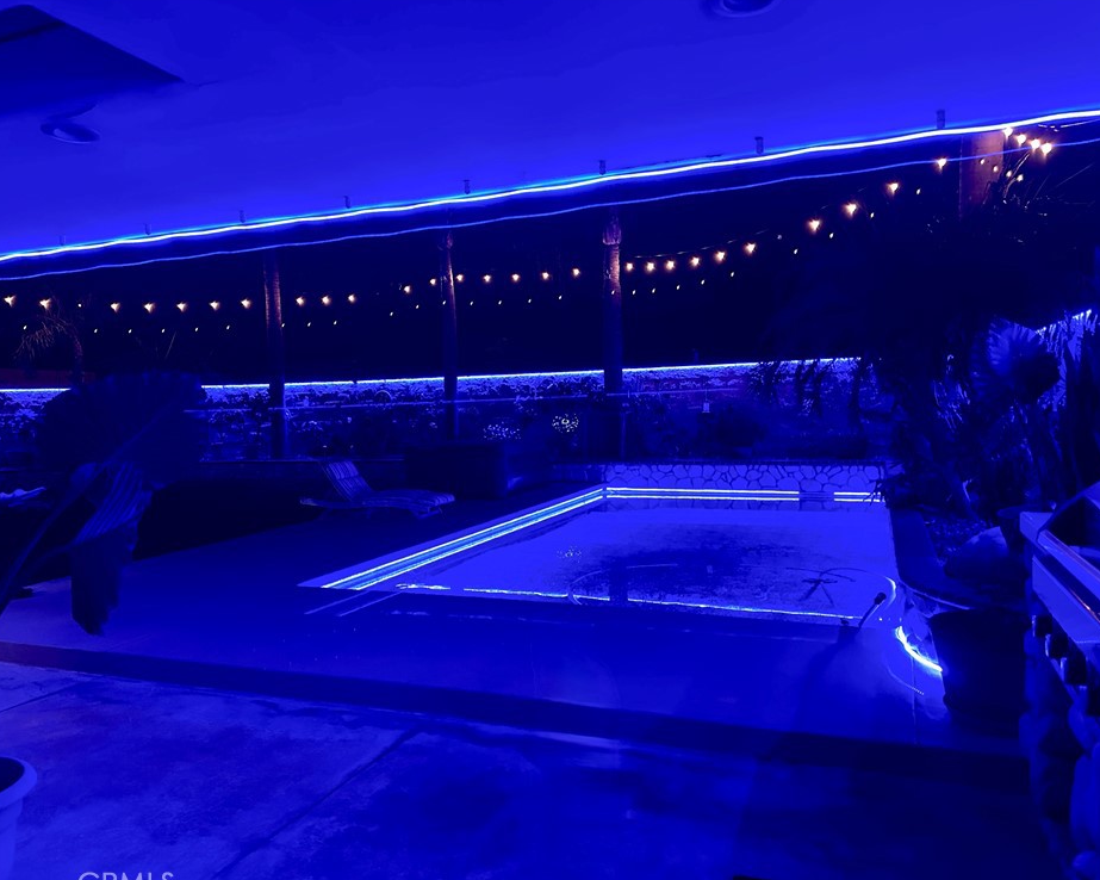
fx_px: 846
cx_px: 504
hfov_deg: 65.9
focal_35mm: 26
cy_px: 442
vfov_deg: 54.9
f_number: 1.78
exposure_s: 1/30
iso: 1000
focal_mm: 6.86
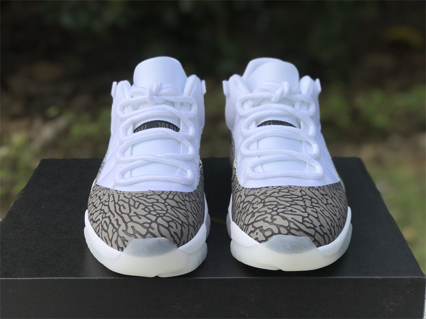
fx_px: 701
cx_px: 213
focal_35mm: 57
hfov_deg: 33.8
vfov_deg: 25.7
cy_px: 160
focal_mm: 6.6
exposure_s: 1/232
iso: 20
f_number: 2.8
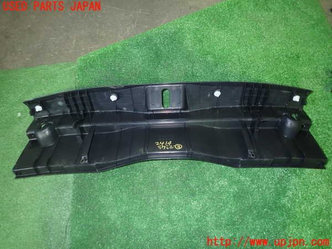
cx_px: 166
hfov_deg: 69.4
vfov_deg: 54.9
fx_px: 240
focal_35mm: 25
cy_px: 124
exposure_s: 1/30
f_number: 2
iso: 200
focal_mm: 4.5
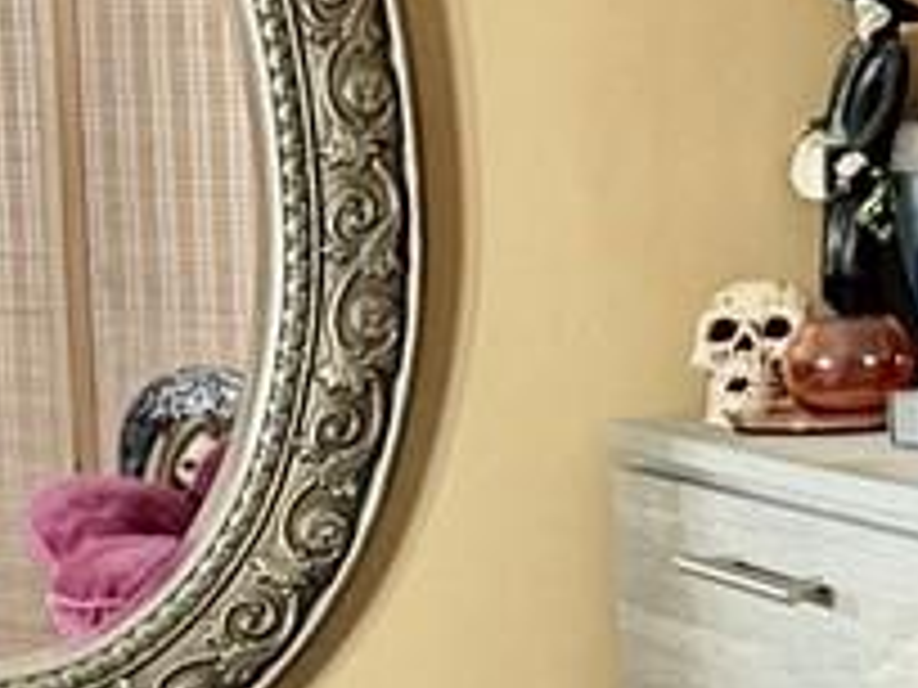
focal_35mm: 188
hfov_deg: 10.2
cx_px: -436
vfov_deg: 7.9
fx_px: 4986
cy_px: 742
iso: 400
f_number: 1.78
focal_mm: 6.76
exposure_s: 1/60
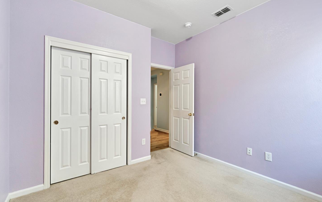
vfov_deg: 71.3
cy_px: 102
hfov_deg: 97.8
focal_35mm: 16
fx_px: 140
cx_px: 159
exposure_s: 1/10
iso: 400
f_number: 8
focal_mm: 10
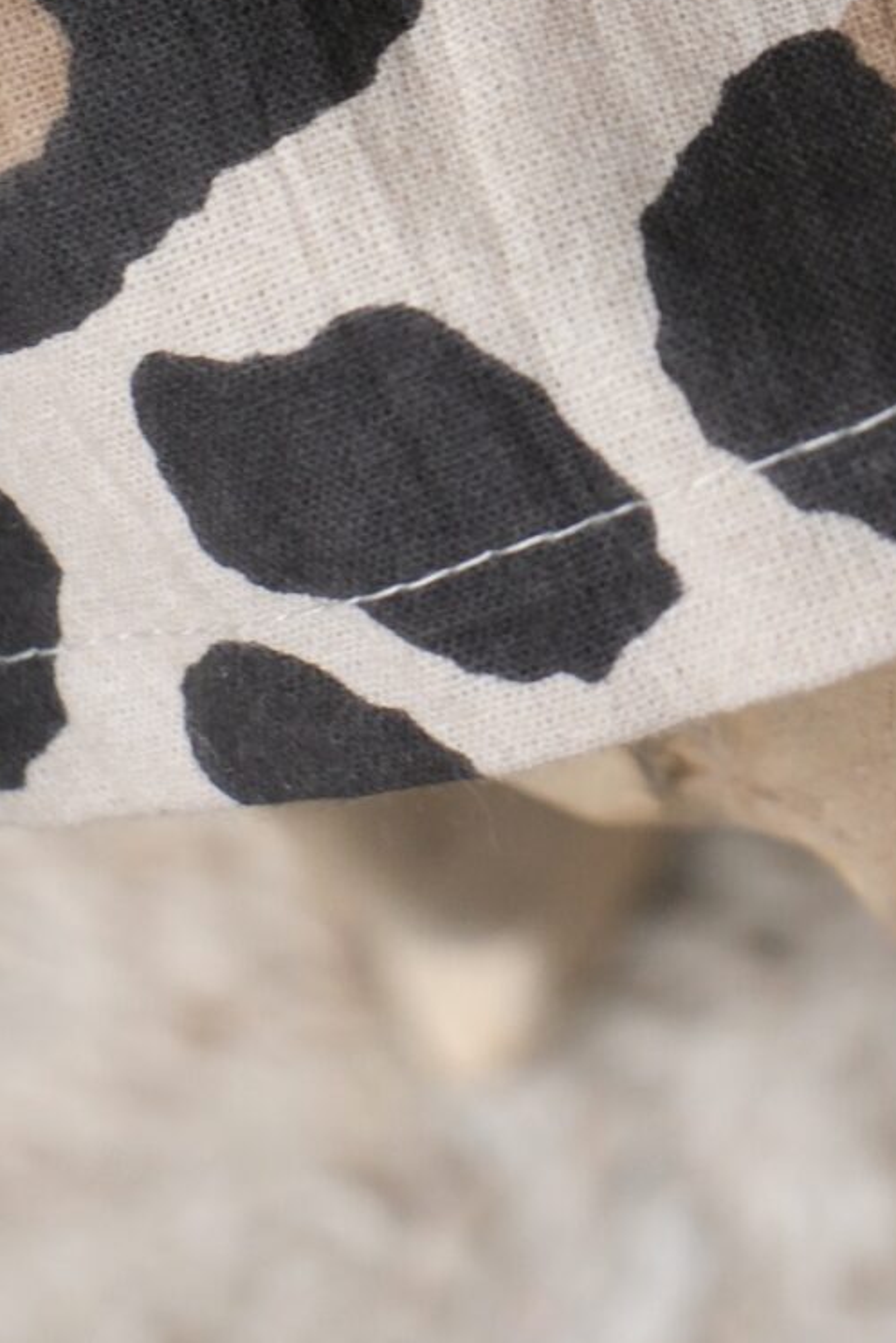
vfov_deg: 10.9
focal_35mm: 182
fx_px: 6791
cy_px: -633
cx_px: 1104
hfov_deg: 7.5
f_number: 2.8
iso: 250
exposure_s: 1/52
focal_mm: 35
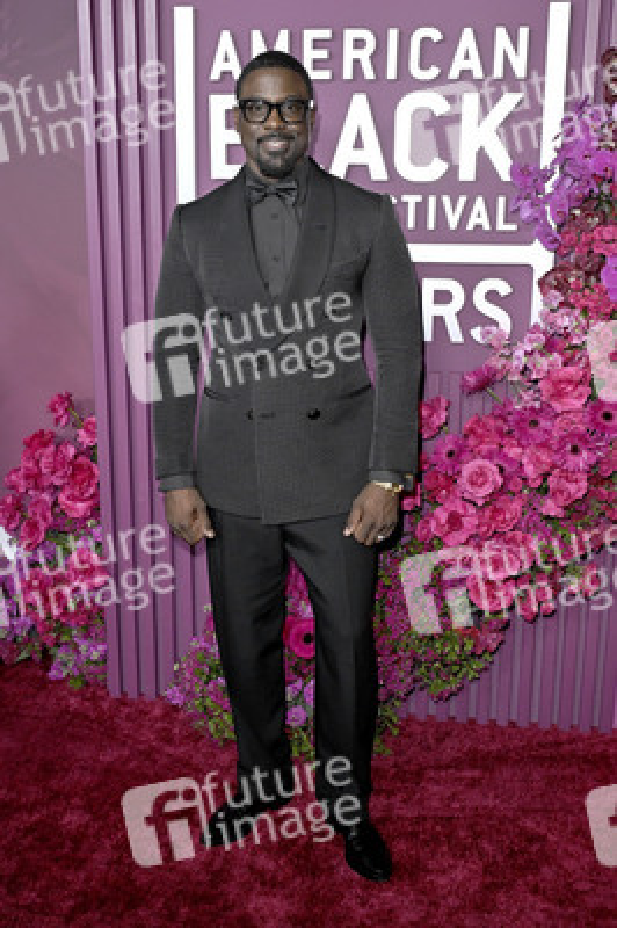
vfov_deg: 53.2
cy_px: 464
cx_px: 308
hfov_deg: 36.8
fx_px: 927
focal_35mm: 36
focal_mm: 36
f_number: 5.6
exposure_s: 1/320
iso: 2000
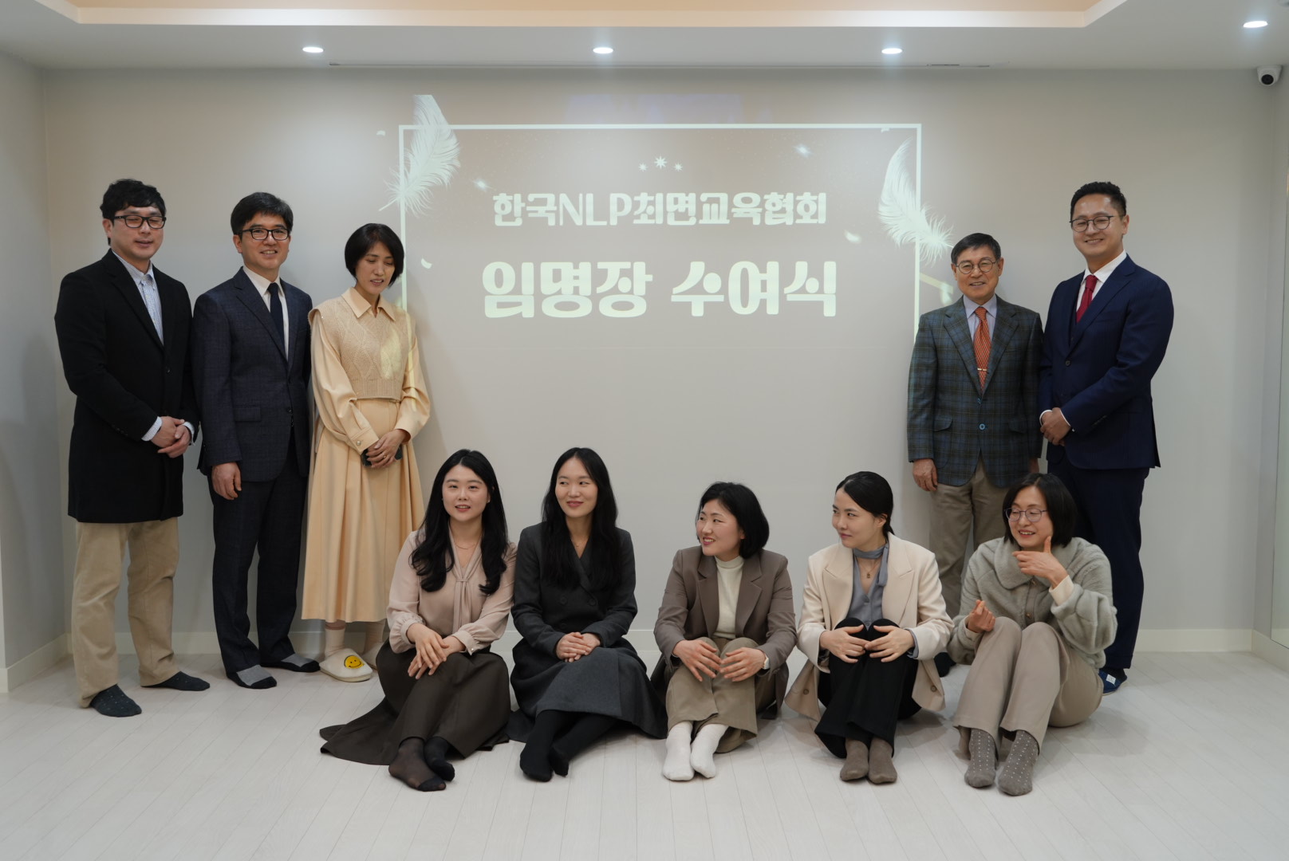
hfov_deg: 50.7
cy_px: 430
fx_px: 1362
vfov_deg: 35.1
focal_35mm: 38
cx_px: 644
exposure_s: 1/160
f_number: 5
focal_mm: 38
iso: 640
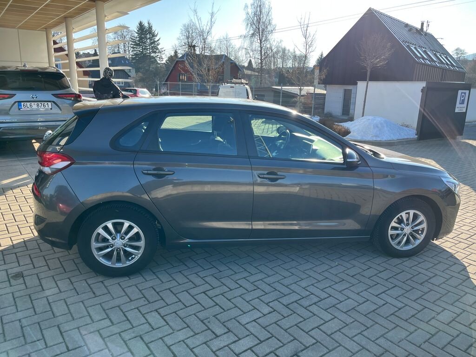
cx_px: 238
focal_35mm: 26
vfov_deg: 53.1
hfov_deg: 67.3
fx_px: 358
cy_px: 178
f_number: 1.6
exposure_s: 1/840
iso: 50
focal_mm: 5.1
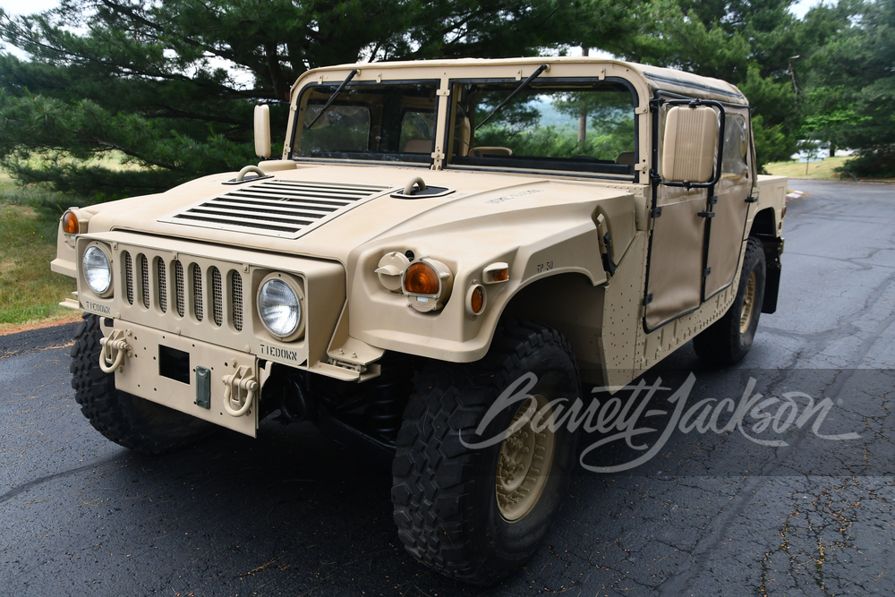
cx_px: 448
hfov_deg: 60.3
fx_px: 771
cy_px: 298
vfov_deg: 42.3
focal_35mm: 31
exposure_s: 1/250
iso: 400
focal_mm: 21
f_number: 4.5
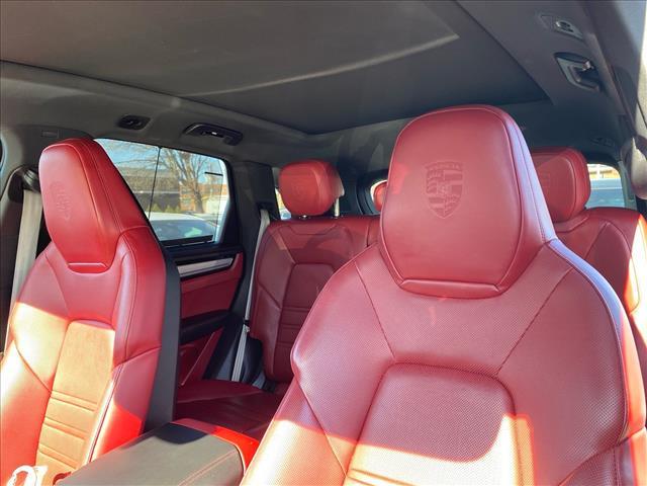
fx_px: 486
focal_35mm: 26
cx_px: 324
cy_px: 243
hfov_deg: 67.3
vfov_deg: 53.1
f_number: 1.8
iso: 100
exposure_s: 1/121
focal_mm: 4.25
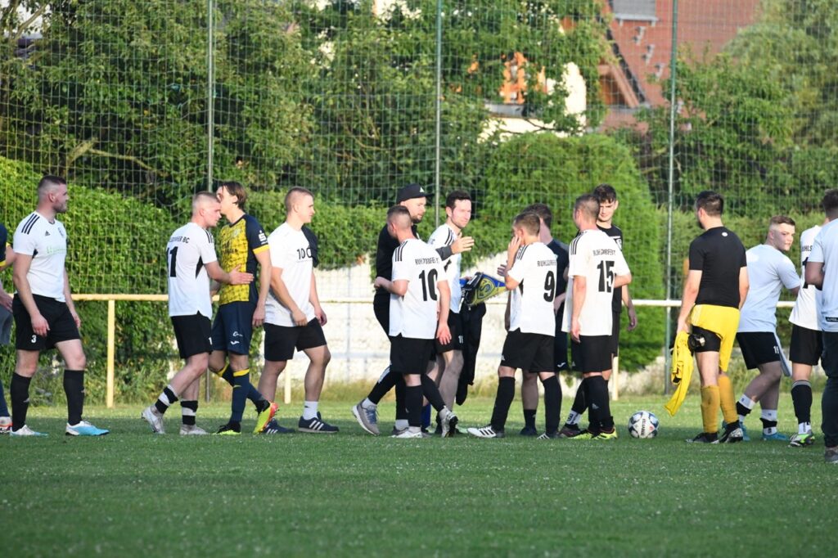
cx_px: 419
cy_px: 279
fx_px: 9308
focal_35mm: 400
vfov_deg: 3.4
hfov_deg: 5.2
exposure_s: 1/1600
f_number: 10
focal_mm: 400
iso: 5000
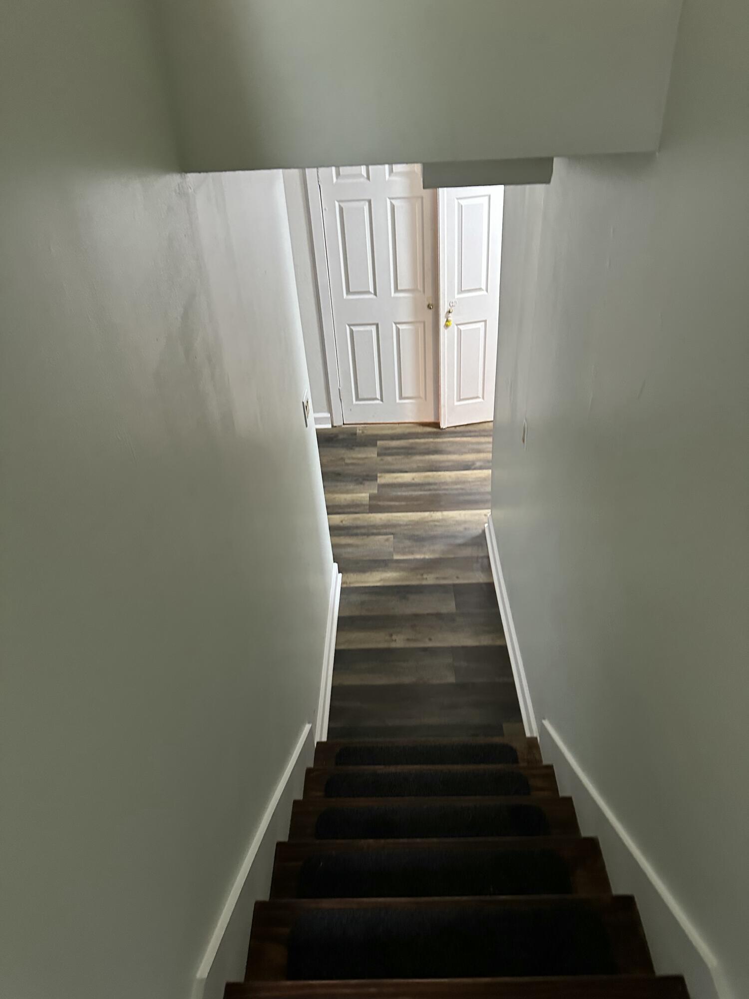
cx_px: 374
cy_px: 500
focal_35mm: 24
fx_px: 692
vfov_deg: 71.6
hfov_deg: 56.8
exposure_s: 1/60
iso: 500
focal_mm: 6.86
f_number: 1.78
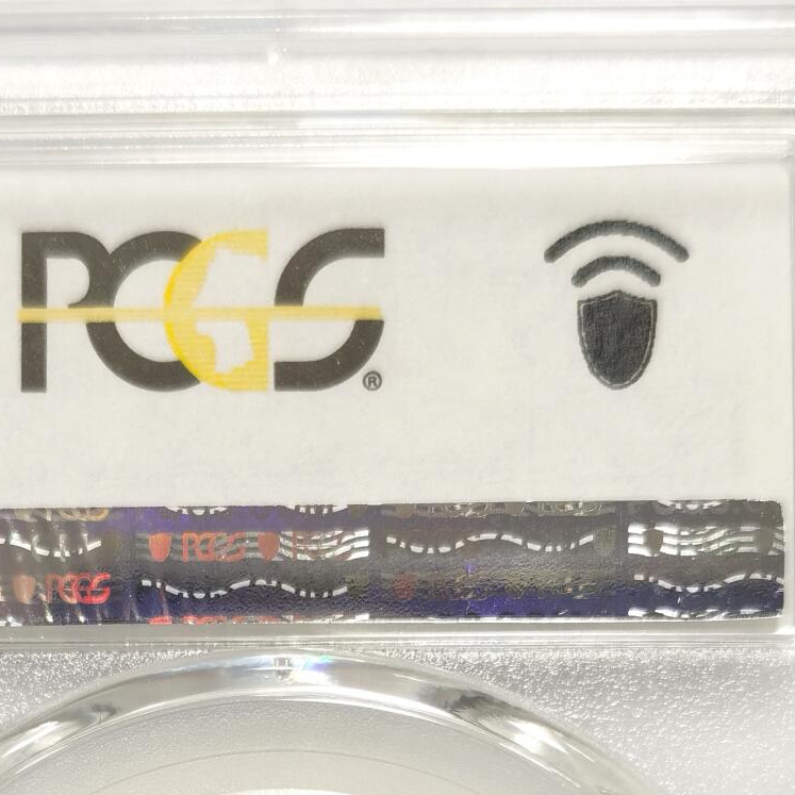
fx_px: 2988
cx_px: 286
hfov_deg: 15.1
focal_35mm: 115
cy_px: 944
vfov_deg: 14.7
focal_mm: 5.56
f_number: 16
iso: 100
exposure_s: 1/100
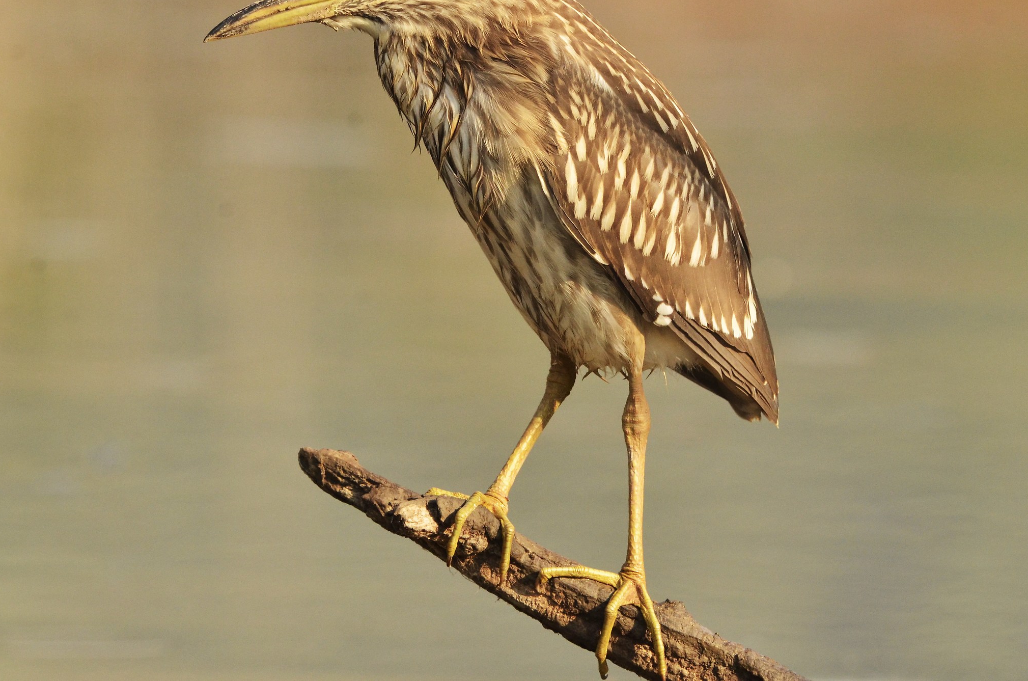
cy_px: 295
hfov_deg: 1.9
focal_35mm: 1070
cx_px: 516
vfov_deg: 1.3
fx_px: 30489
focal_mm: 600
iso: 1000
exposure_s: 1/1600
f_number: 10
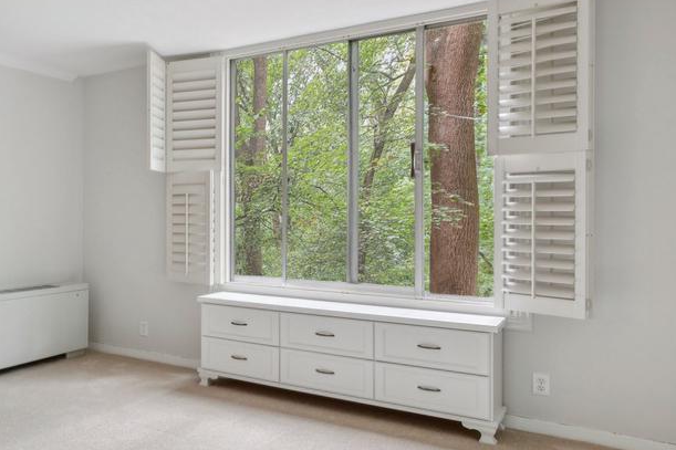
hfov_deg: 50.0
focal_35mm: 33
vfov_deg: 39.9
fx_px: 619
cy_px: 220
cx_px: 51
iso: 320
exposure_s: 1/3
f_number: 10
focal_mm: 14
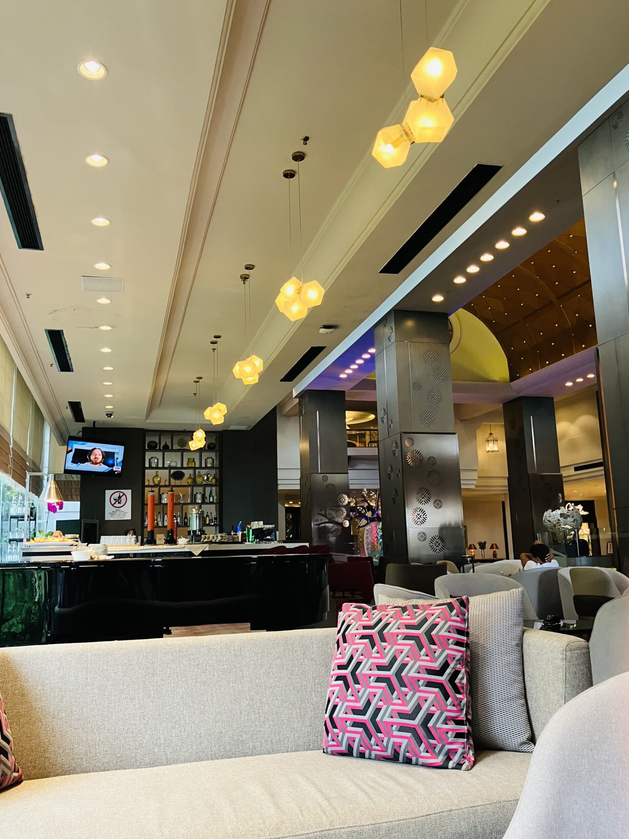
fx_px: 703
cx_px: 320
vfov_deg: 61.7
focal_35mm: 29
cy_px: 423
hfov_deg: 48.2
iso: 160
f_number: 1.8
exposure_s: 1/50
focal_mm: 3.99
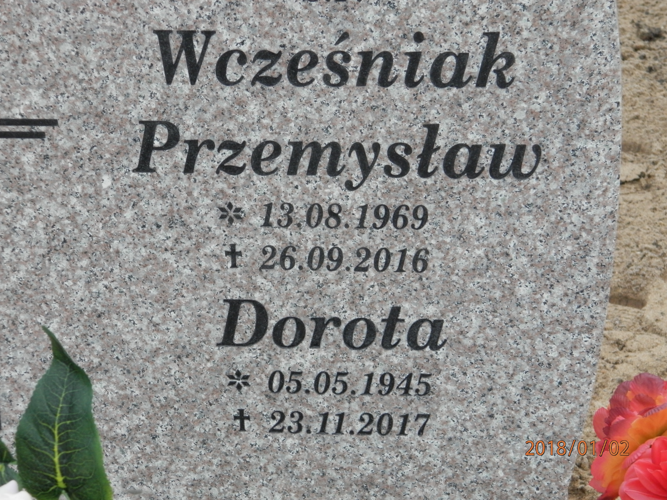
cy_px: 250
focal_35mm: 107
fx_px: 2062
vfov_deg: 13.8
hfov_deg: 18.4
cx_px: 333
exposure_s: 1/25
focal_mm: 19
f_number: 4.5
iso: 200
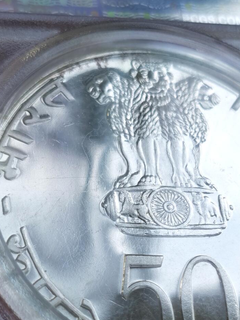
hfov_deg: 14.2
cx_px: 168
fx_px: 962
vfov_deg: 18.9
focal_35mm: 104
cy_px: 208
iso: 50
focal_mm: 5.56
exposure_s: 1/171
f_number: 16
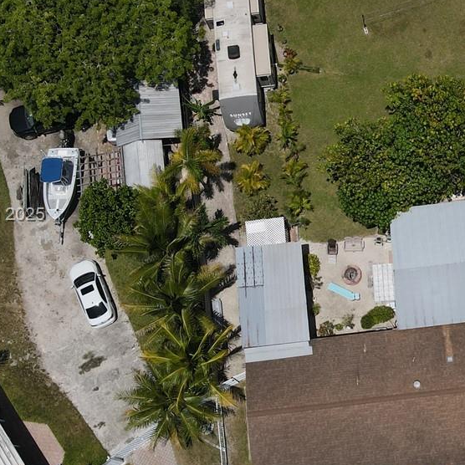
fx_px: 927
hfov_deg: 26.9
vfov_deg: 28.1
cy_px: 216
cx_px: 447
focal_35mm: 61
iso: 100
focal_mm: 4.5
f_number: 2.8
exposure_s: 1/1600
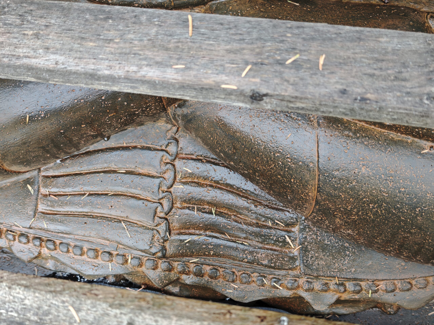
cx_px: 217
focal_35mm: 46
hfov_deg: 41.2
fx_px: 577
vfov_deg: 31.5
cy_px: 162
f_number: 1.63
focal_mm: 8.72
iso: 160
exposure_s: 1/100
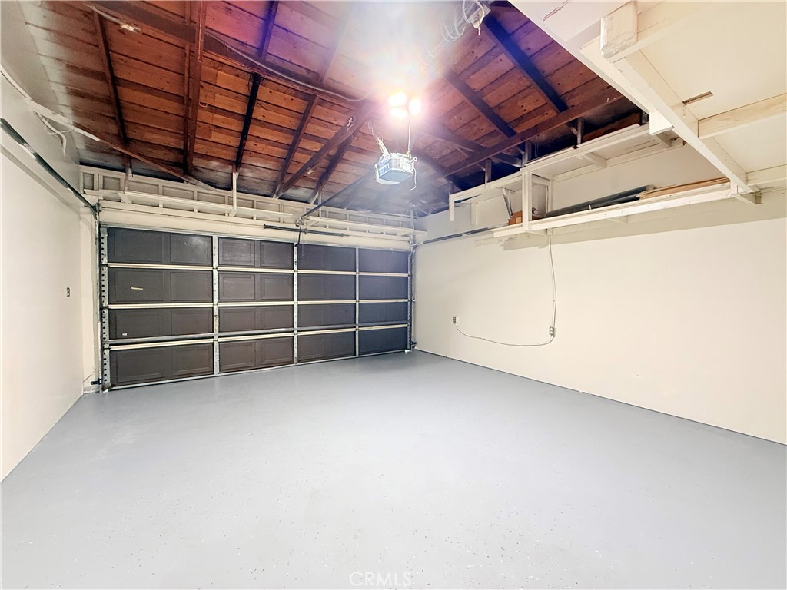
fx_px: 318
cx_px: 394
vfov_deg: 85.7
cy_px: 295
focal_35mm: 14
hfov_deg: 102.1
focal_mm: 2.22
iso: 320
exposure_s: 1/60
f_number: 2.2
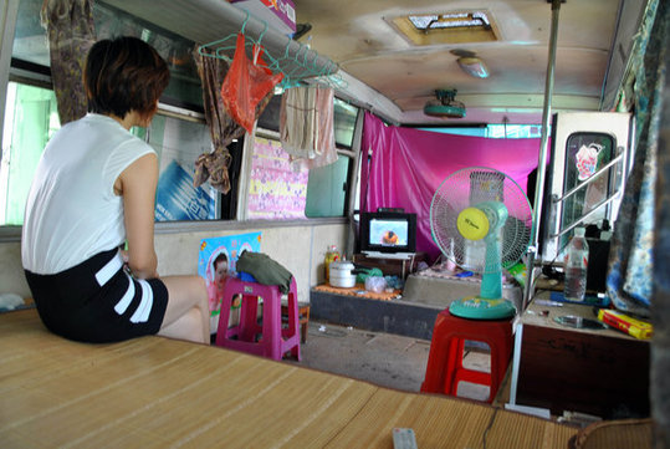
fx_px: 503
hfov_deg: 67.3
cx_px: 335
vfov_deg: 48.1
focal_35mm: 27
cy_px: 224
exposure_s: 1/40
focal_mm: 18
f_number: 3.5
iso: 200
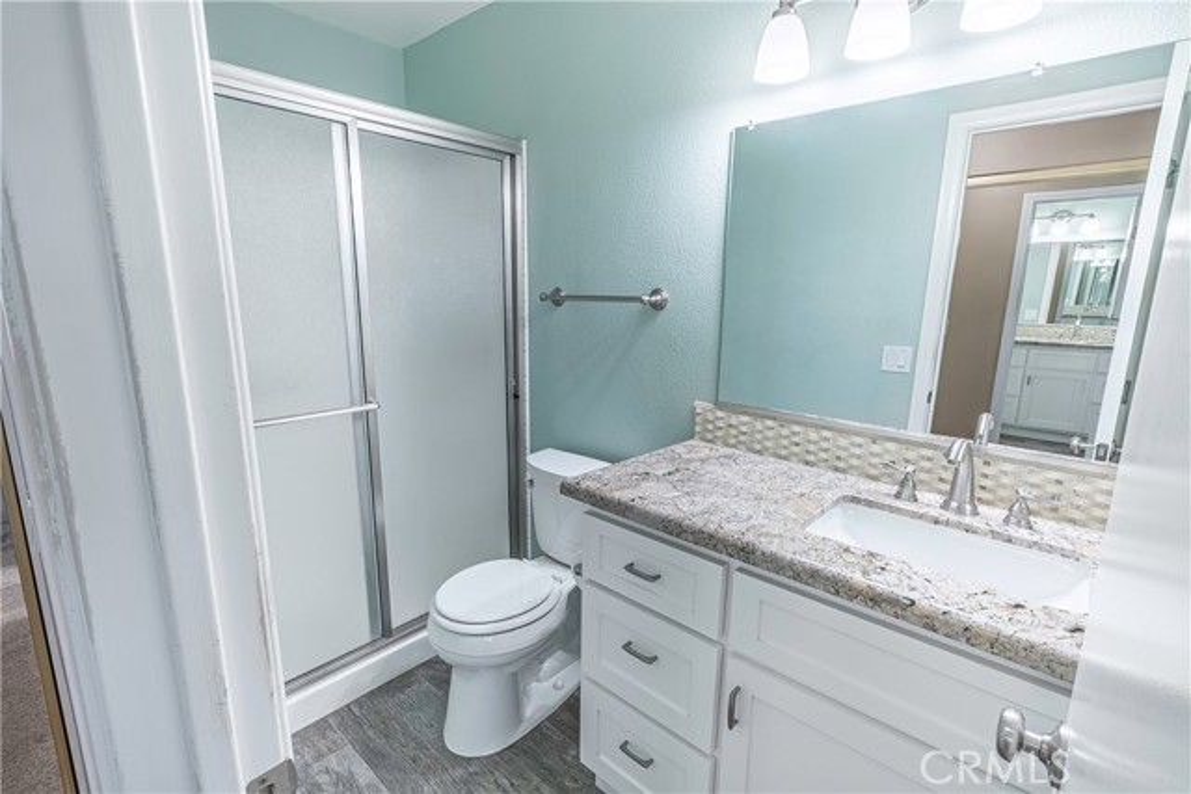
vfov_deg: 73.8
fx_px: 529
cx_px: 596
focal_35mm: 16
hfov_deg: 96.7
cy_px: 397
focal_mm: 16
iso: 160
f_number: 22
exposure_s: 1/13
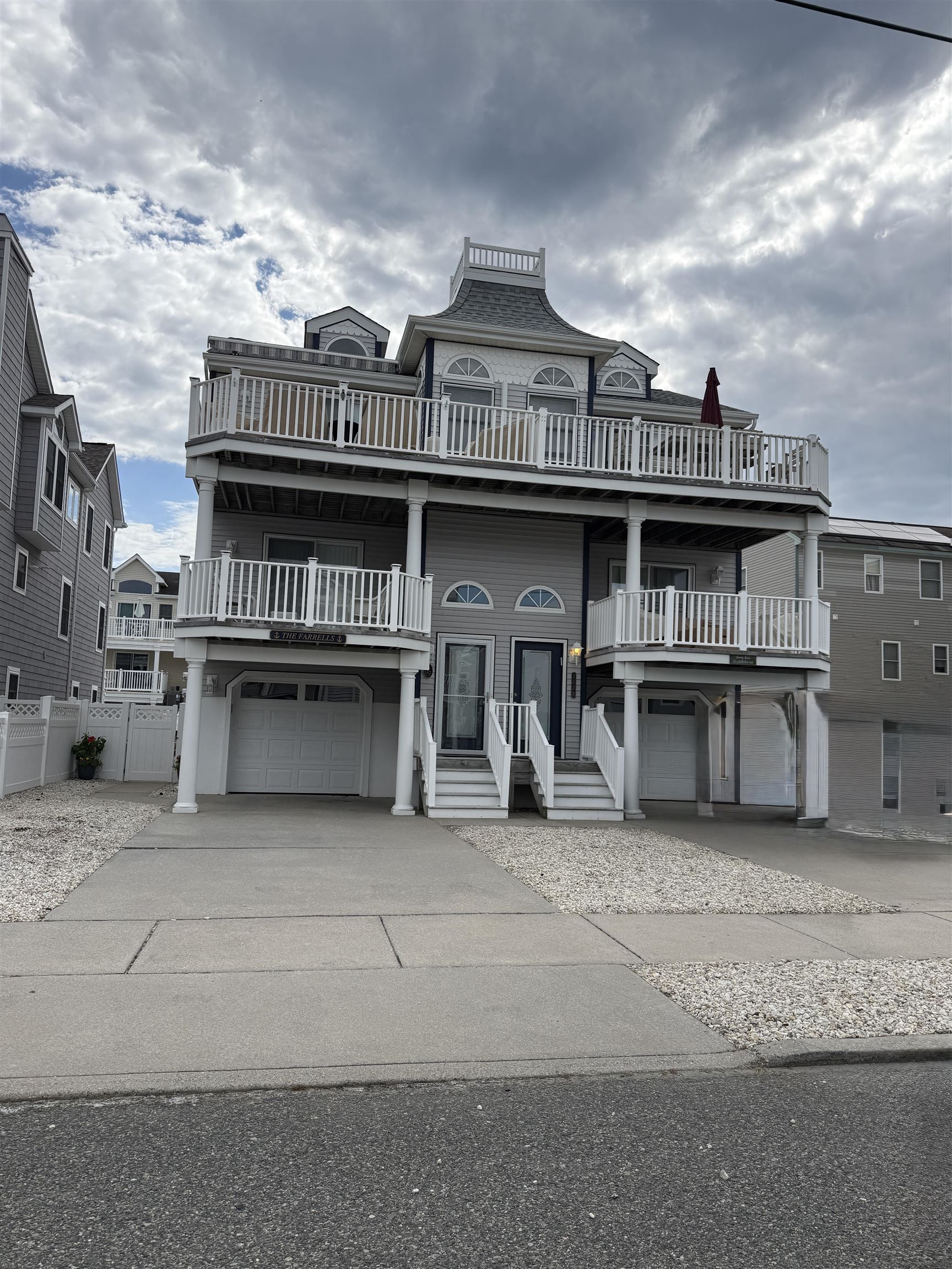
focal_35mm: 24
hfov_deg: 56.8
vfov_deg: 71.6
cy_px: 634
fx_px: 880
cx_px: 476
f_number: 1.78
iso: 80
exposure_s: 1/5714
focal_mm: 6.76
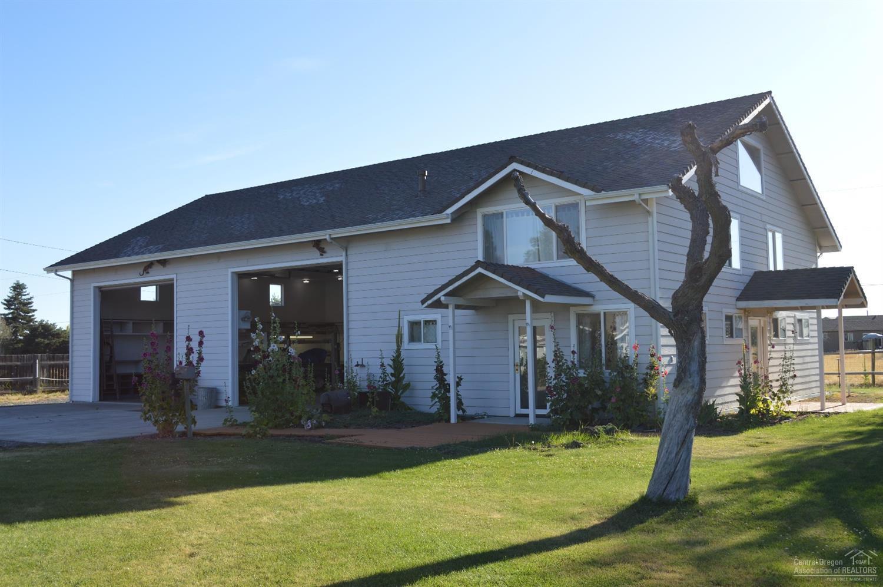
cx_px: 442
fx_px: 882
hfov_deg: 53.2
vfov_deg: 36.8
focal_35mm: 36
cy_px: 294
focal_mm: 24
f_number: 7.1
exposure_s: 1/200
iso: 100
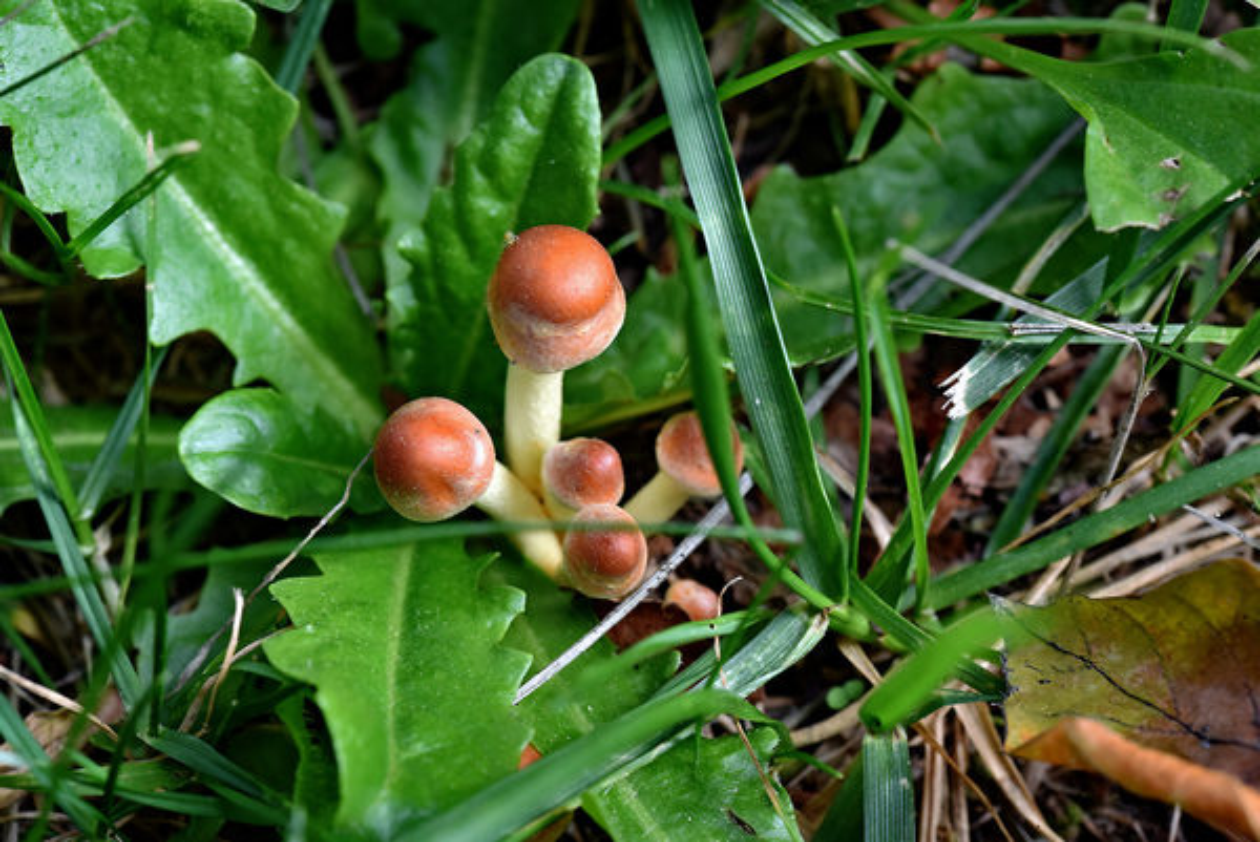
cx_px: 630
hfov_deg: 19.4
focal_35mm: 105
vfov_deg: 13.1
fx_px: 3678
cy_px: 421
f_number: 14
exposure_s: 1/125
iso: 1800
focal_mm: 105
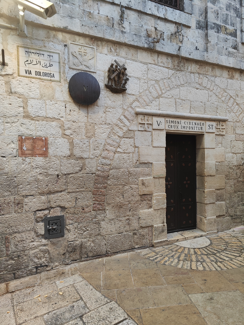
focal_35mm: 23
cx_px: 122
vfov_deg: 73.9
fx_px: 216
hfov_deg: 58.9
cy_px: 162
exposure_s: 1/100
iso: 169
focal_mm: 5.4
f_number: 1.8
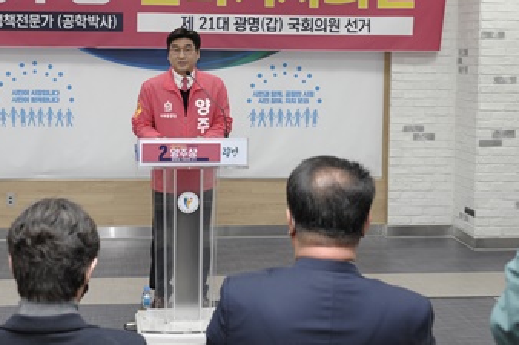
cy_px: 80
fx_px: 821
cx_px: 183
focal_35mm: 57
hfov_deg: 34.8
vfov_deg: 23.5
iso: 1250
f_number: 4.5
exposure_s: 1/250
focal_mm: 35
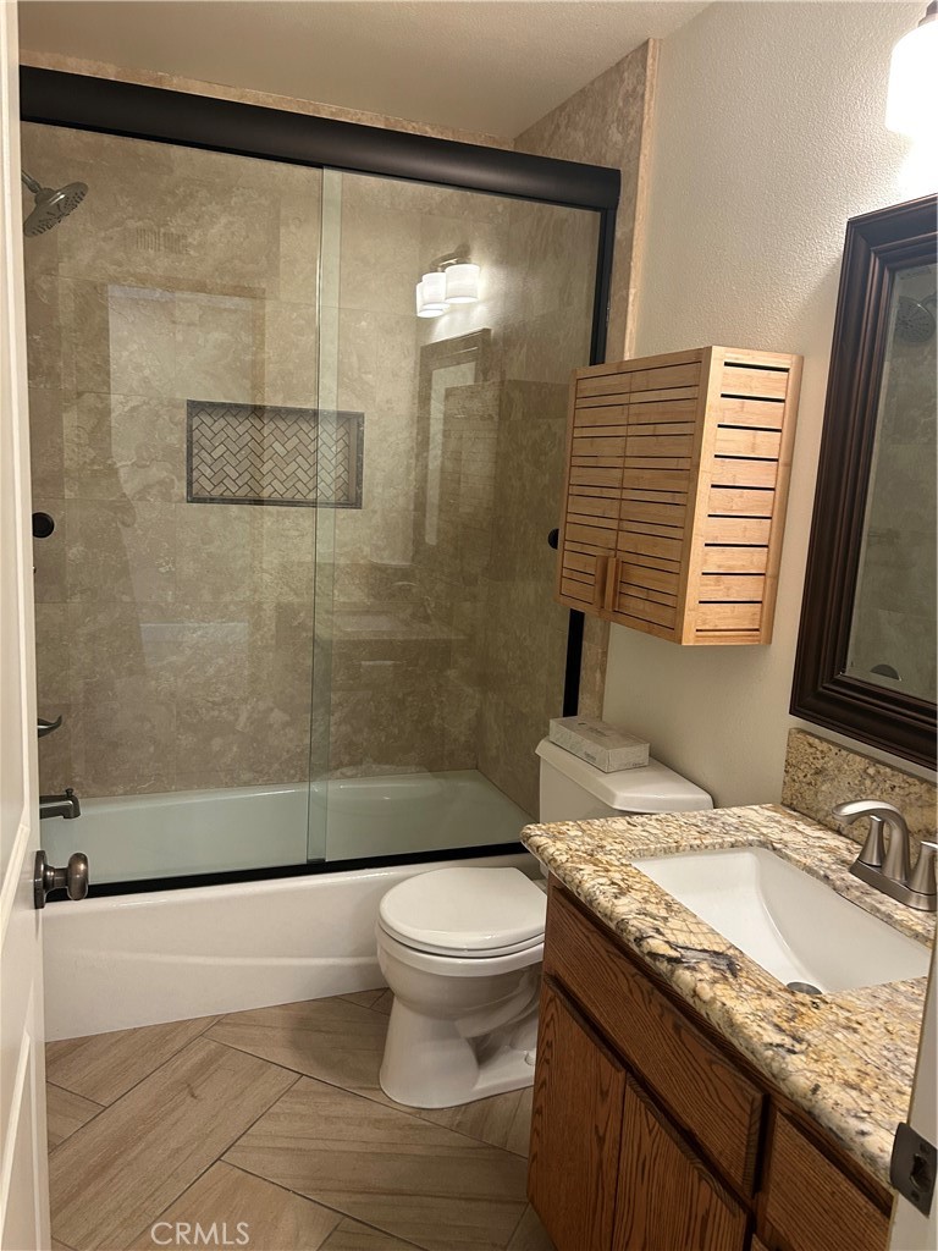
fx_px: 939
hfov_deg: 53.1
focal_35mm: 26
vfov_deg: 67.3
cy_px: 626
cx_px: 469
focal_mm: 5.7
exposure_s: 1/60
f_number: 1.5
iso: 160
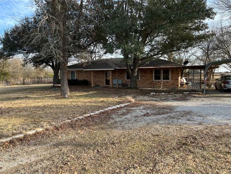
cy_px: 87
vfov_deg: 53.1
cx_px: 116
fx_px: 174
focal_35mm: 26
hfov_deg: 67.3
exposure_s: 1/635
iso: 50
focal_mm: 5.7
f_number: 1.5
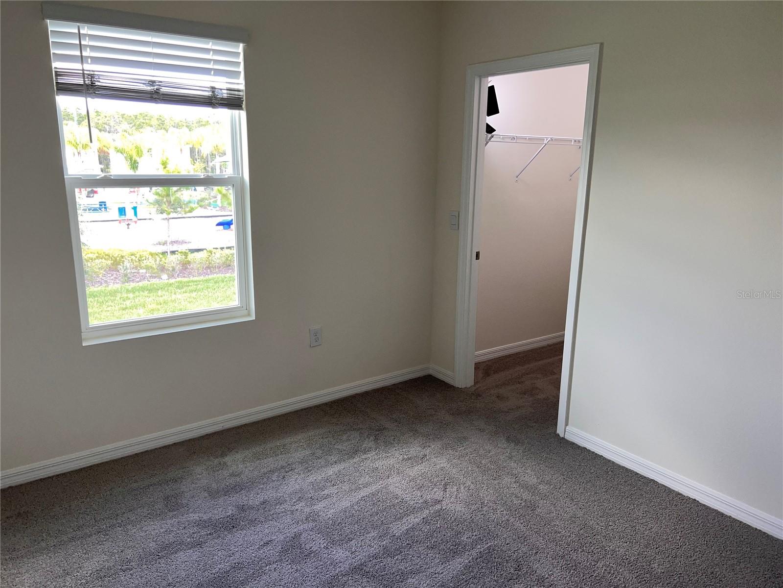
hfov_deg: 67.3
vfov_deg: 53.1
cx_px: 392
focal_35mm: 26
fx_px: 588
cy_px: 294
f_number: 1.5
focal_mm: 5.7
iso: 64
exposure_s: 1/121
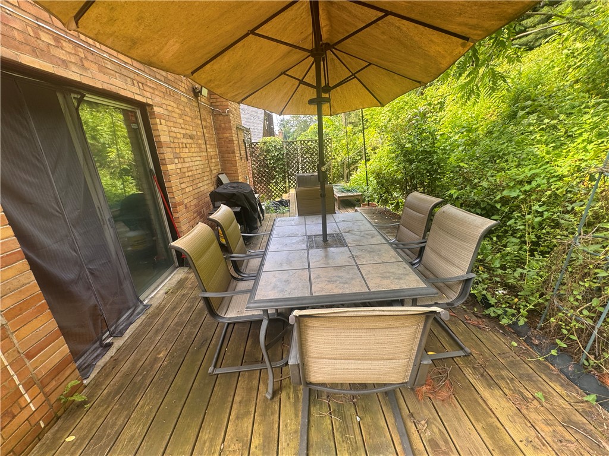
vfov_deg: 85.7
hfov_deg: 102.1
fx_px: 246
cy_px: 228
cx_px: 304
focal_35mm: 14
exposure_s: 1/163
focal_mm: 2.22
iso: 40
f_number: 2.2
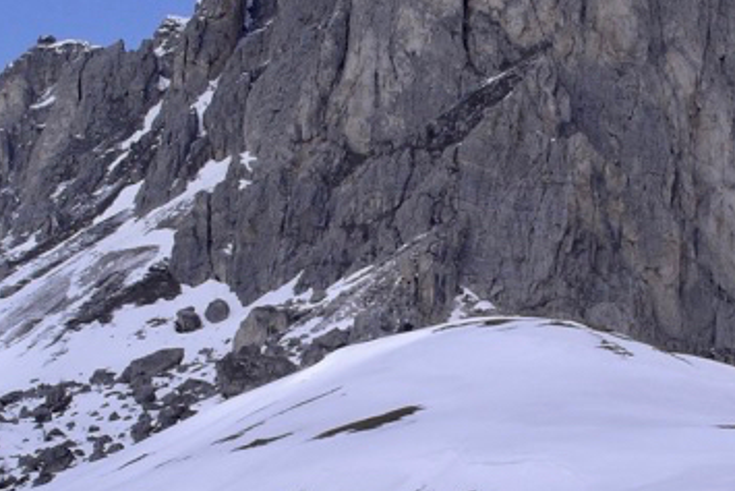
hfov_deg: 18.4
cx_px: 468
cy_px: 317
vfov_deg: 12.3
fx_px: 2267
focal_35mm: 111
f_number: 6.5
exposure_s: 1/500
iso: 64
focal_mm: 7.8
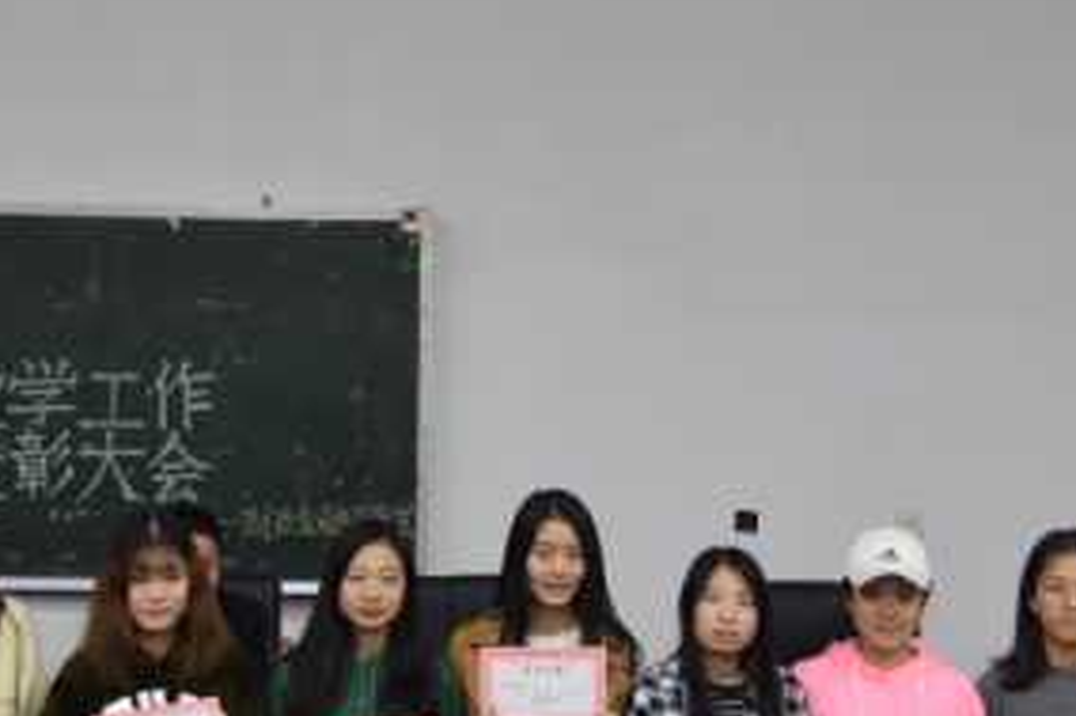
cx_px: 318
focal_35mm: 99
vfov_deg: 13.8
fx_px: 2957
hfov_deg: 20.5
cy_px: 273
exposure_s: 1/15
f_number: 2.8
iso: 200
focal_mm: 26
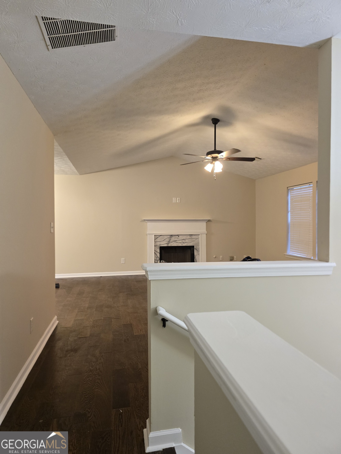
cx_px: 170
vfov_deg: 73.9
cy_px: 227
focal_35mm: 23
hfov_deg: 58.9
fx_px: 302
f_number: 1.7
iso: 640
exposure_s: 1/120
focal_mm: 6.3
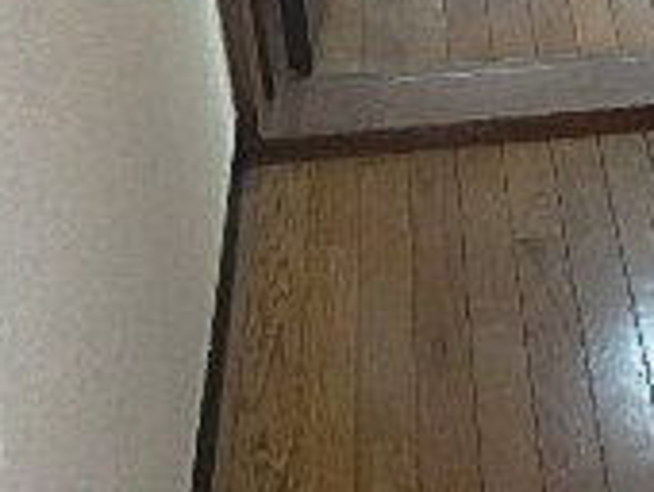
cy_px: -27
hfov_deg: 24.1
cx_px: 573
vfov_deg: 18.1
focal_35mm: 79
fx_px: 1495
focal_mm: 3.7
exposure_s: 1/30
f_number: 3.5
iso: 200
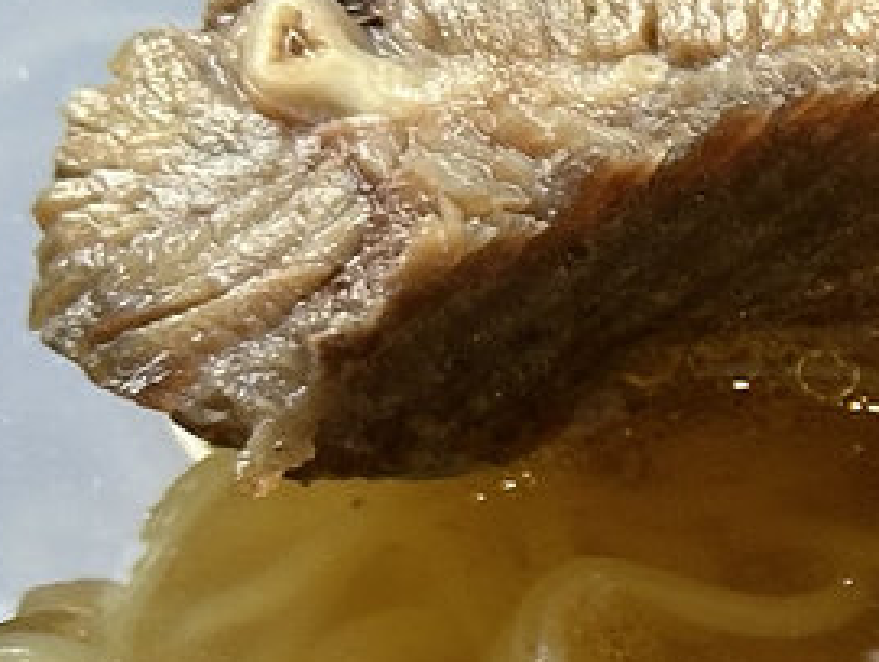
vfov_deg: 5.3
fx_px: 7196
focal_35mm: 283
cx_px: 1768
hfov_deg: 6.8
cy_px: 474
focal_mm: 6.86
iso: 50
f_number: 1.78
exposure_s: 1/50
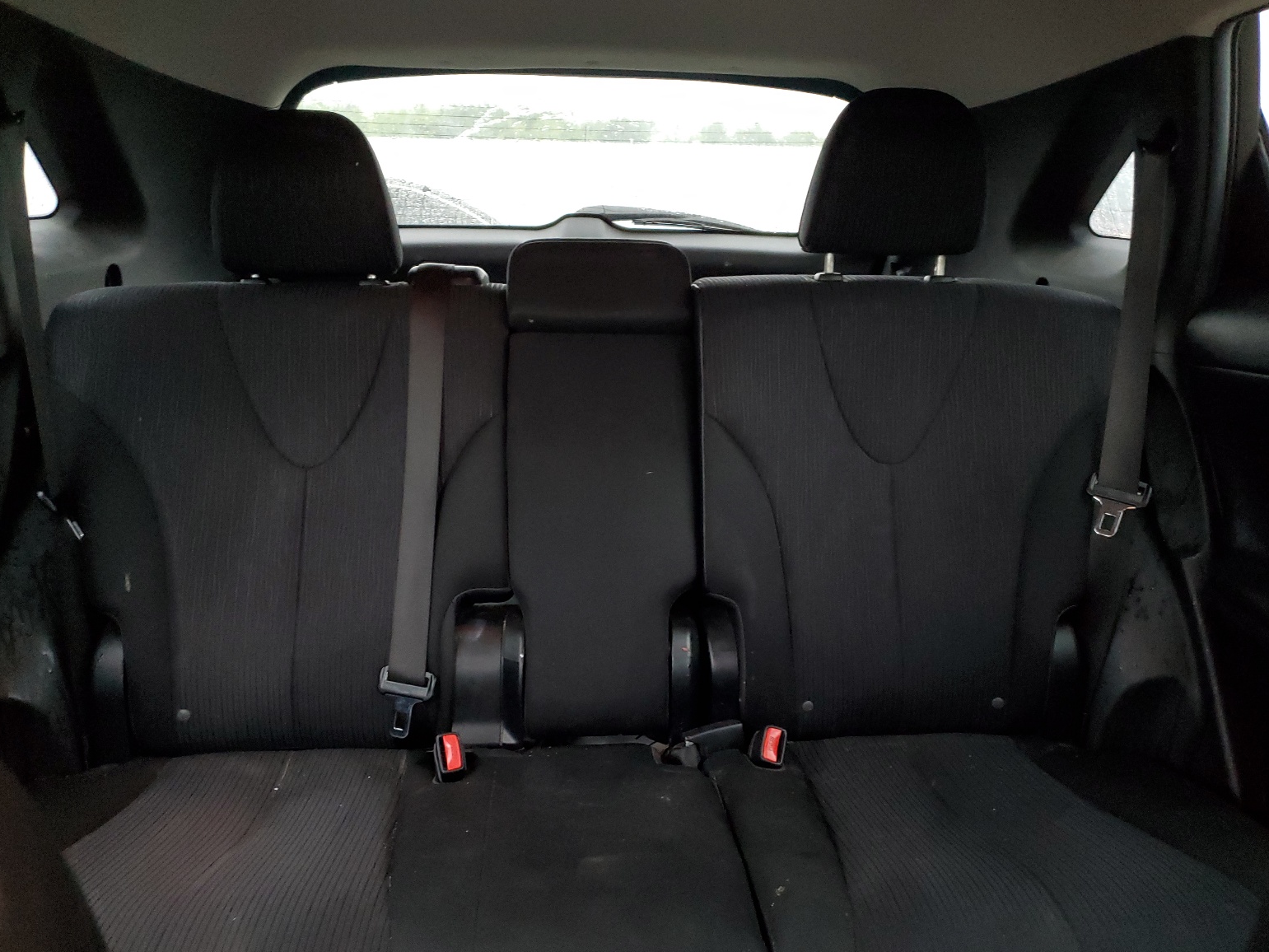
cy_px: 478
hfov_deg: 65.3
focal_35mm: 27
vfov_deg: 51.4
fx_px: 990
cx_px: 651
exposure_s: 1/15
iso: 377
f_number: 1.5
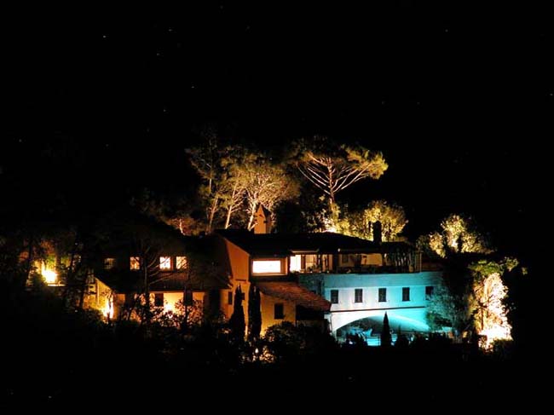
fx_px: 4416
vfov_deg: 5.4
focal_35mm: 276
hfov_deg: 7.2
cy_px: 208
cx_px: 277
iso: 100
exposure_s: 8
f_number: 4.2
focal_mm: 71.2
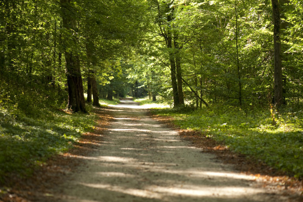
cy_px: 101
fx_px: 883
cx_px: 152
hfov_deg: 19.5
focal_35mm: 105
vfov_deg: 13.0
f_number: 4
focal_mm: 105
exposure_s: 1/200
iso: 400
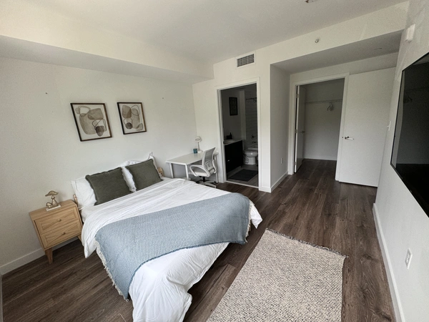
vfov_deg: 85.7
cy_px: 161
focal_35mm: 14
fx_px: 174
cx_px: 214
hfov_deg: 102.1
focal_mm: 2.22
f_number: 2.2
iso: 100
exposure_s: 1/99
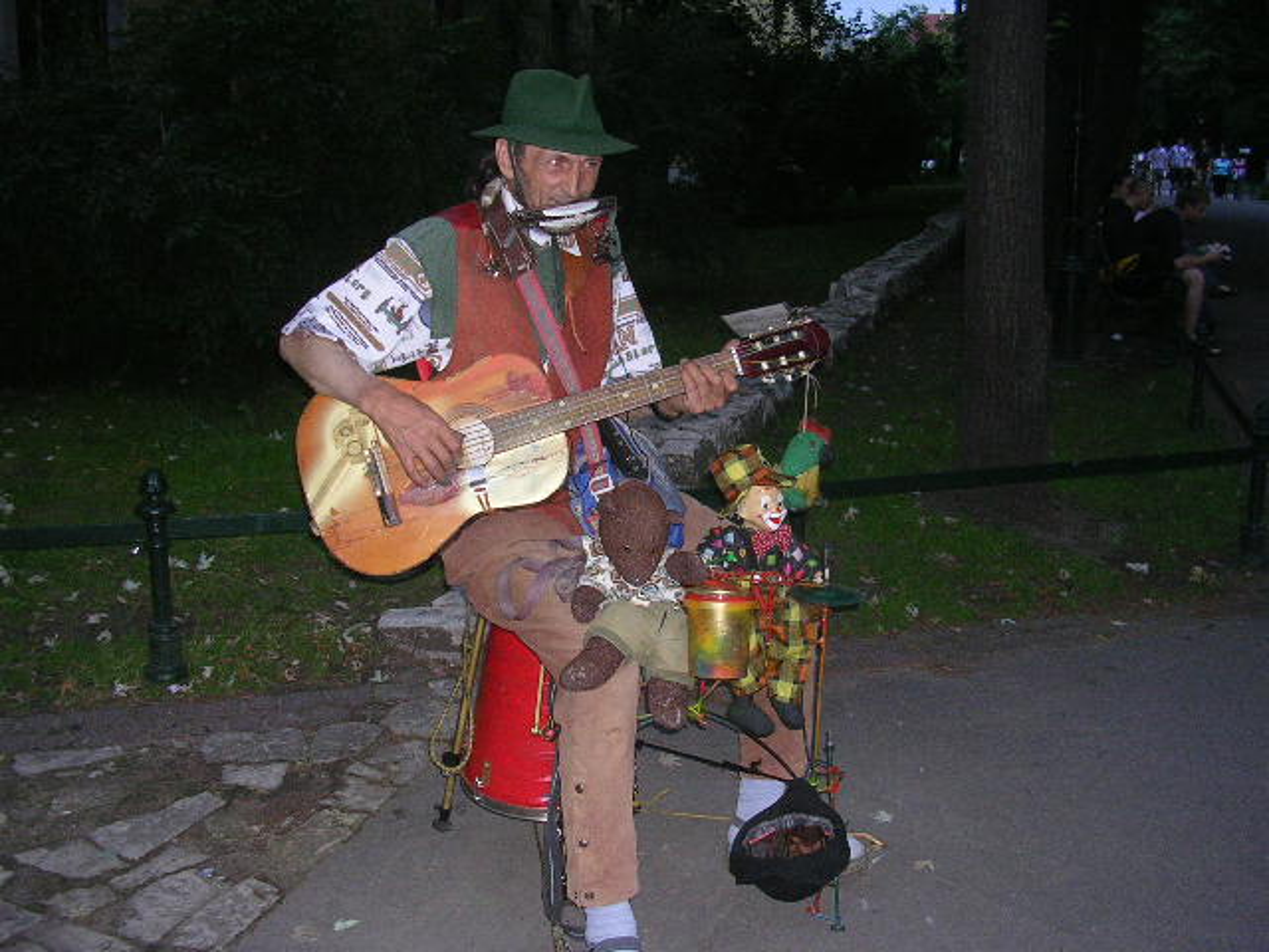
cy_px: 476
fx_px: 1393
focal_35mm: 38
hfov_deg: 49.0
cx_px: 634
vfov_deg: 37.7
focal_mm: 5.8
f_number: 2.8
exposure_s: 1/60.1
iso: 115
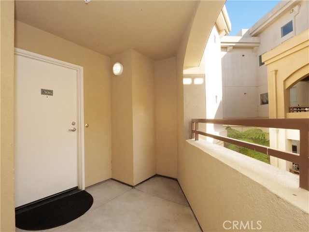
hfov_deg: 94.5
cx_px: 154
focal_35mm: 16
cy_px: 116
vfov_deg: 78.1
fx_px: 143
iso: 2000
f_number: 11
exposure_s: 1/250
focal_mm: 8
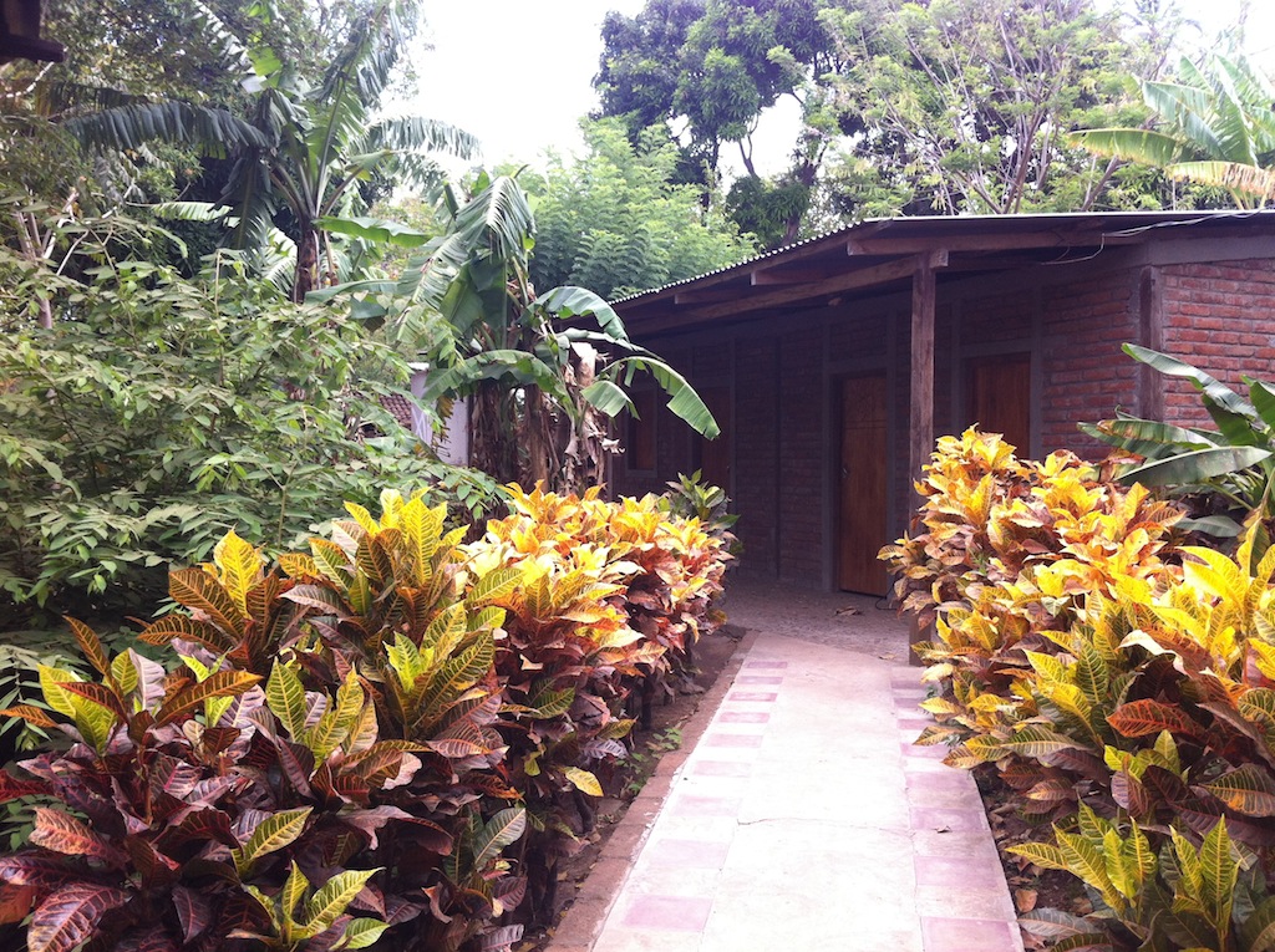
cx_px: 638
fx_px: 1287
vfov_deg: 40.6
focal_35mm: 35
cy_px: 476
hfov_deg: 52.7
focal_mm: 3.85
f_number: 2.8
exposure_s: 1/174
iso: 80
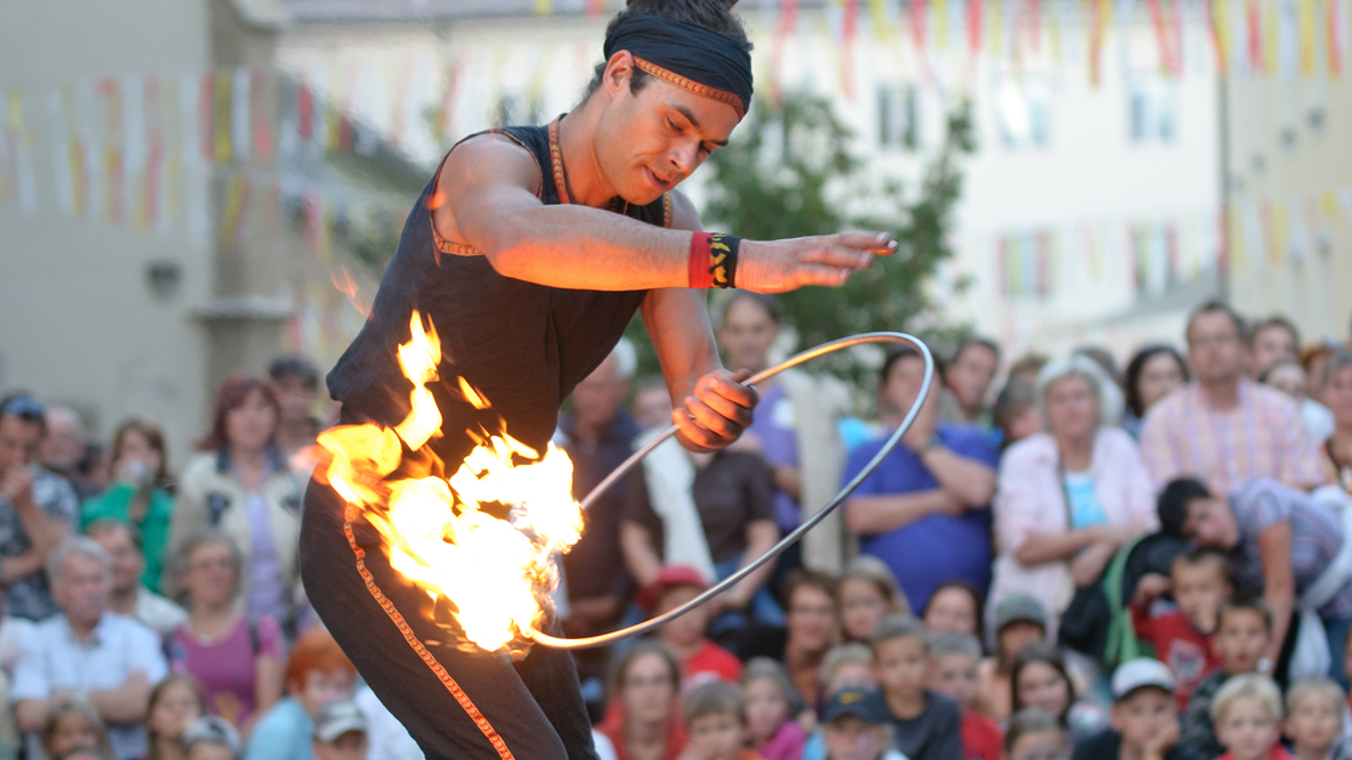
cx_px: 678
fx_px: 4823
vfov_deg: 9.0
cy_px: 342
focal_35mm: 135
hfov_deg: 16.0
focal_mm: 85
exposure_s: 1/100
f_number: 2.8
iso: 320
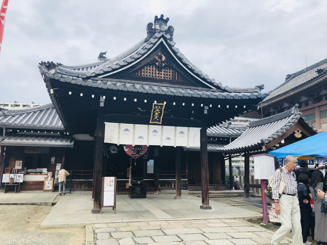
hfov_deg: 63.4
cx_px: 164
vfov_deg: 49.7
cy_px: 122
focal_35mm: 28
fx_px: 265
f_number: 1.8
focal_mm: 4
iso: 20
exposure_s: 1/1517
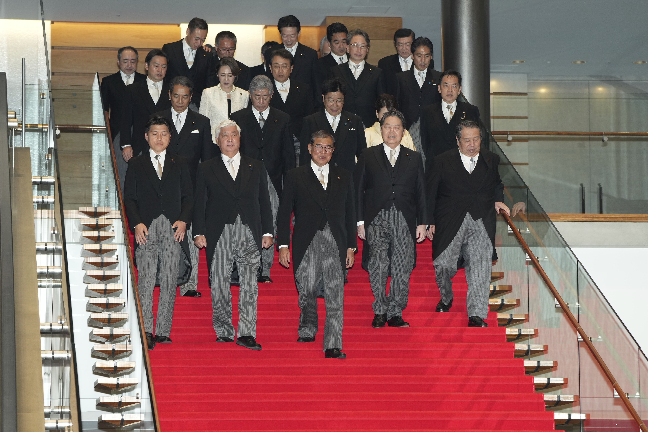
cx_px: 326
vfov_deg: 9.1
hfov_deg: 13.6
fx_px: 2718
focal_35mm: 151
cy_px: 215
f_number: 5
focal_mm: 150
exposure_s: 1/200
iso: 1250
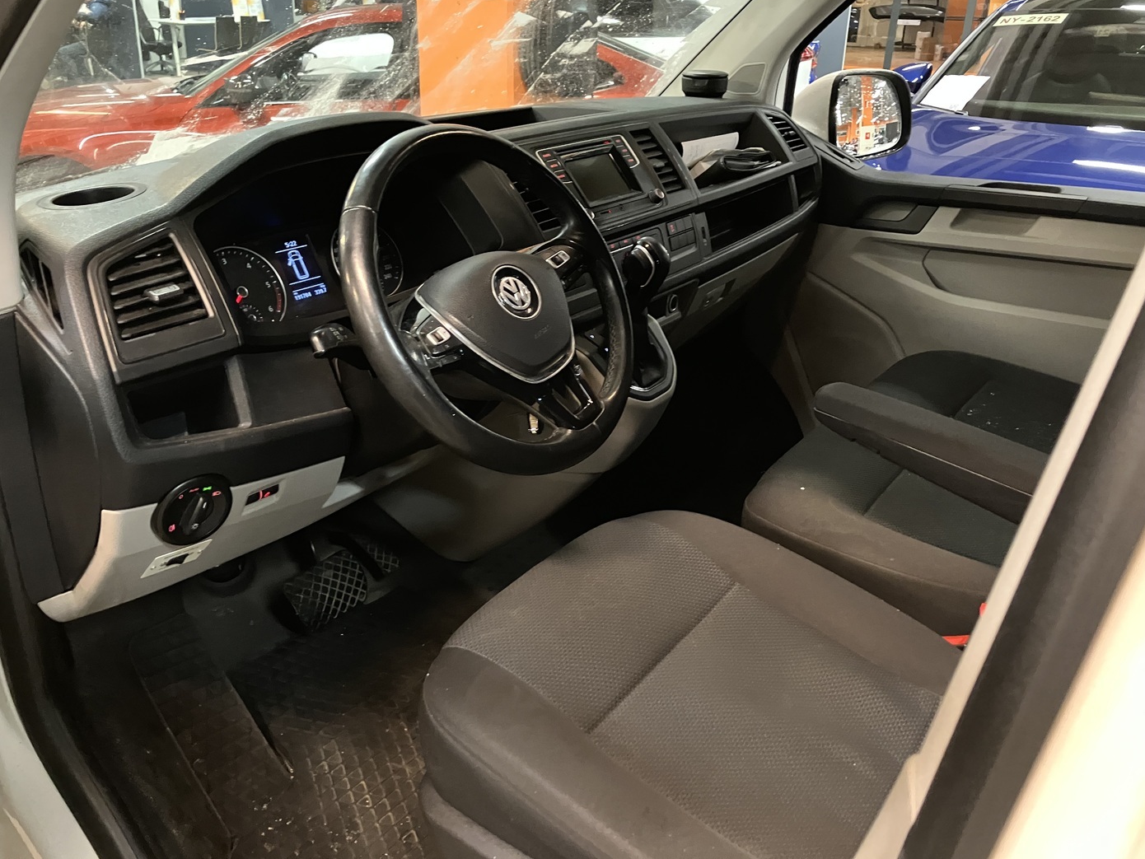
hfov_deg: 61.6
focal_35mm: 29
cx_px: 554
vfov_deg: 48.2
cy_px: 416
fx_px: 959
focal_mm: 3.99
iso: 500
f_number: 1.8
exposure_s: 1/25
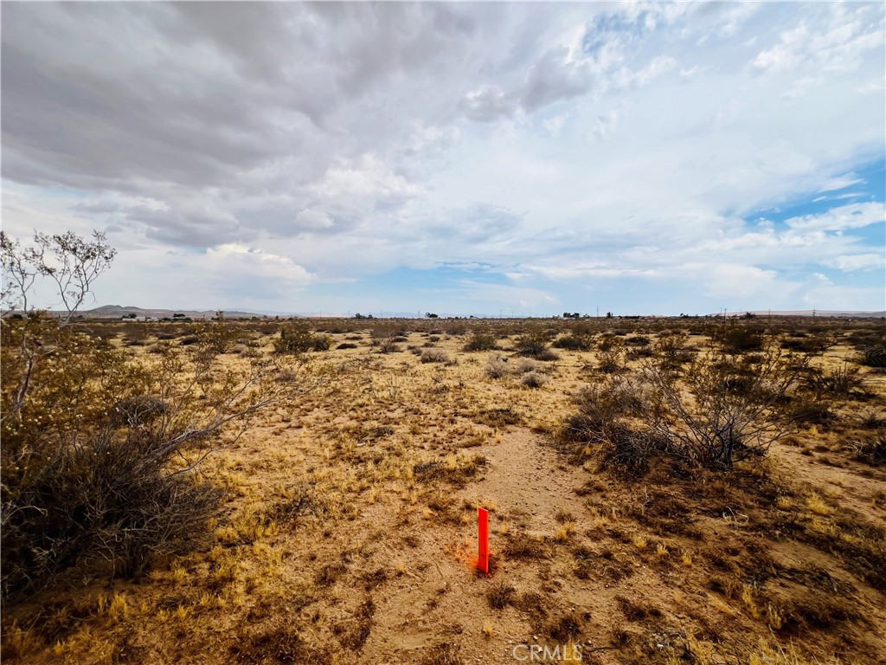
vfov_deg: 89.9
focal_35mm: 13
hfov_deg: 106.2
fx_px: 333
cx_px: 443
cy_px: 332
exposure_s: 1/1754
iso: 32
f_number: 1.8
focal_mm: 1.57
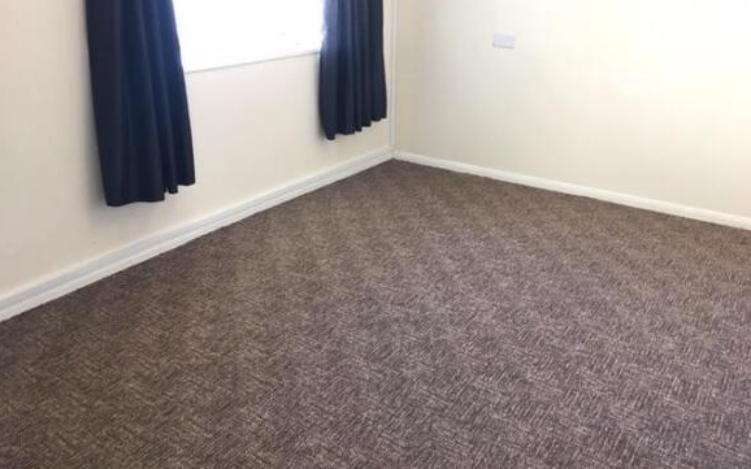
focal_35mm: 31
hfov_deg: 61.2
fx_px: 634
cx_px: 374
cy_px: 201
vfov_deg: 40.5
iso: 125
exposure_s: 1/33
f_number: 2.2
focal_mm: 4.15
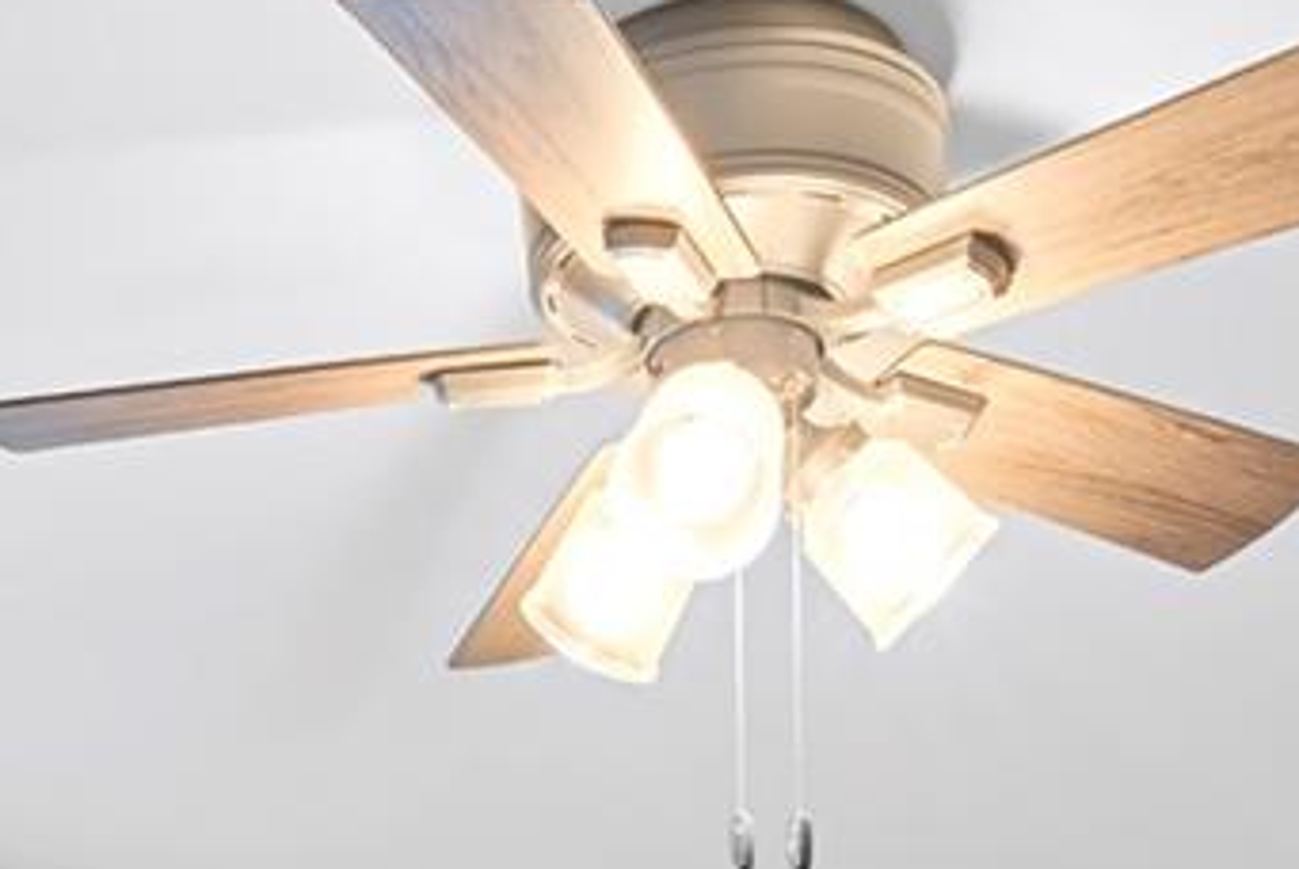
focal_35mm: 84
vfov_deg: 13.1
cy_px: 1942
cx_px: 297
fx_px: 3034
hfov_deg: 23.9
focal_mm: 14
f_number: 10
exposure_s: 1
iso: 320
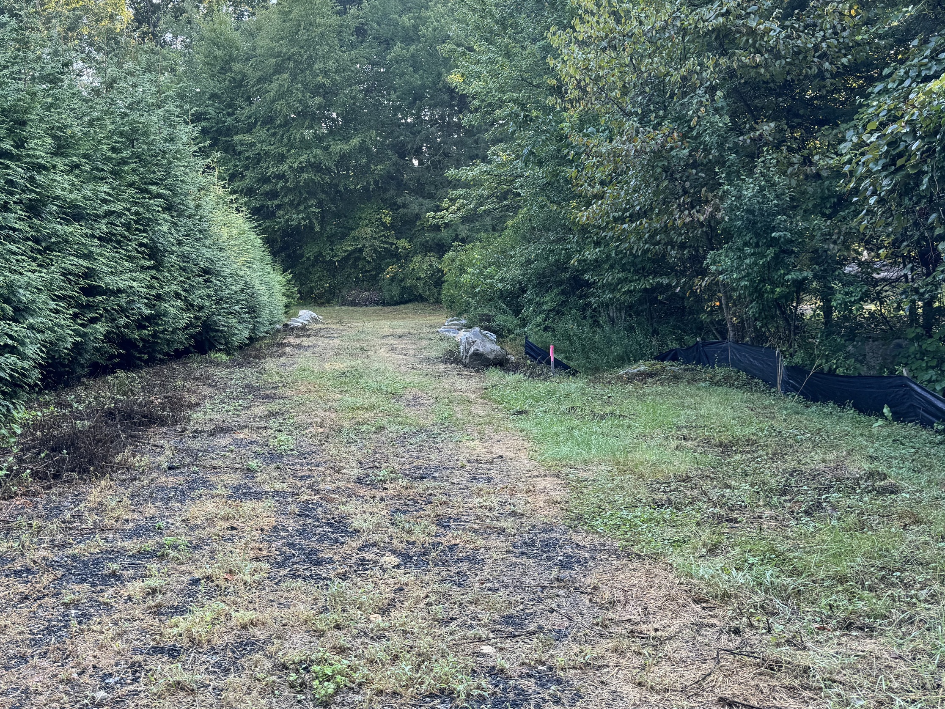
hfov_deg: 55.0
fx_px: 901
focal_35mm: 33
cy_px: 239
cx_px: 379
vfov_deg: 42.4
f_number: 1.78
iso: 50
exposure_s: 1/121
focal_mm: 6.76
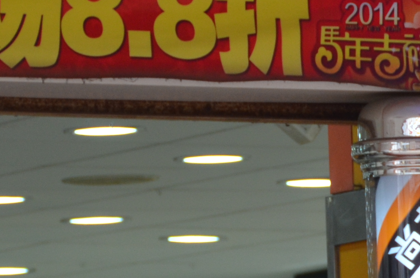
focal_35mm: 627
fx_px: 7300
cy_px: 387
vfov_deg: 2.2
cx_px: 646
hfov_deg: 3.3
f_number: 5.6
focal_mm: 105
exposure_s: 1/125
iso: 400
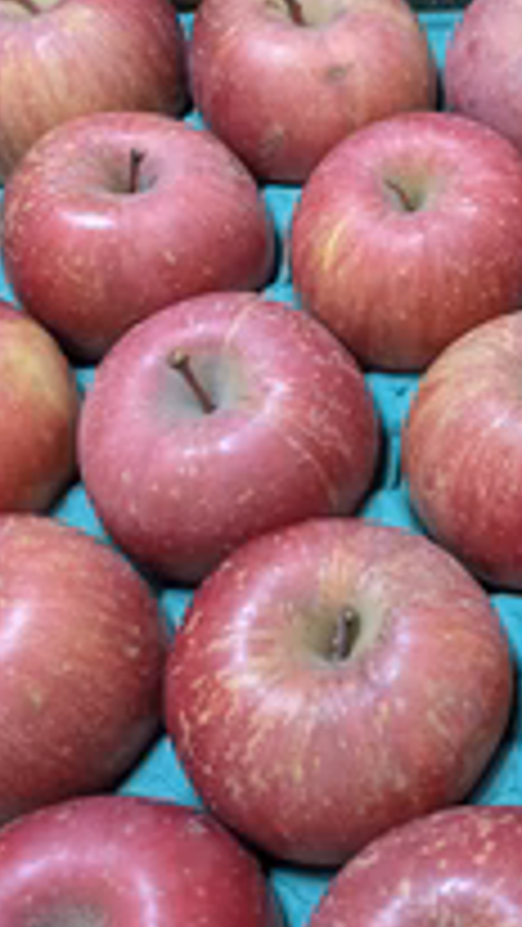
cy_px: 274
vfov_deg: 38.5
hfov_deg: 21.0
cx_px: 644
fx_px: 1303
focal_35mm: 53
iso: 430
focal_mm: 5.43
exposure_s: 1/33.3
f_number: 1.89
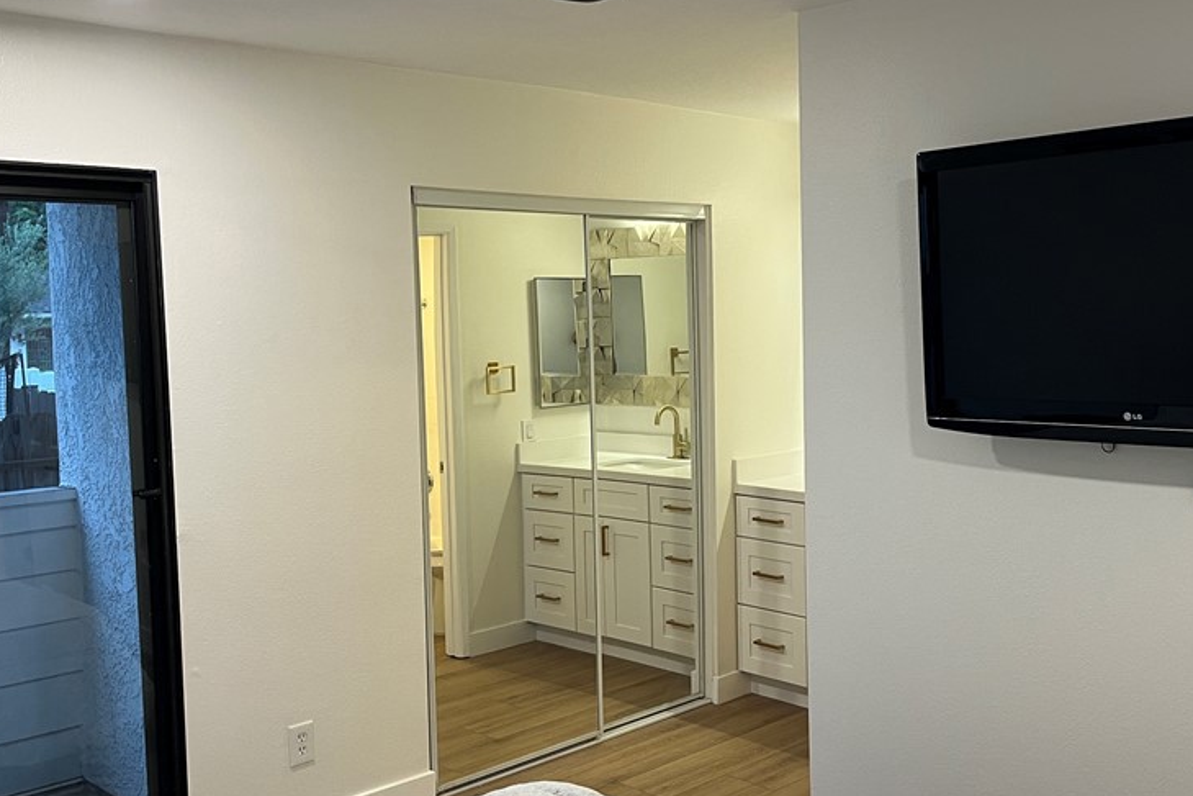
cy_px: 382
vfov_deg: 35.0
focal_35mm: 38
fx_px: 1259
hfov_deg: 50.4
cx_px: 712
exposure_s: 1/60
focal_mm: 5.1
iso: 100
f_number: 1.6
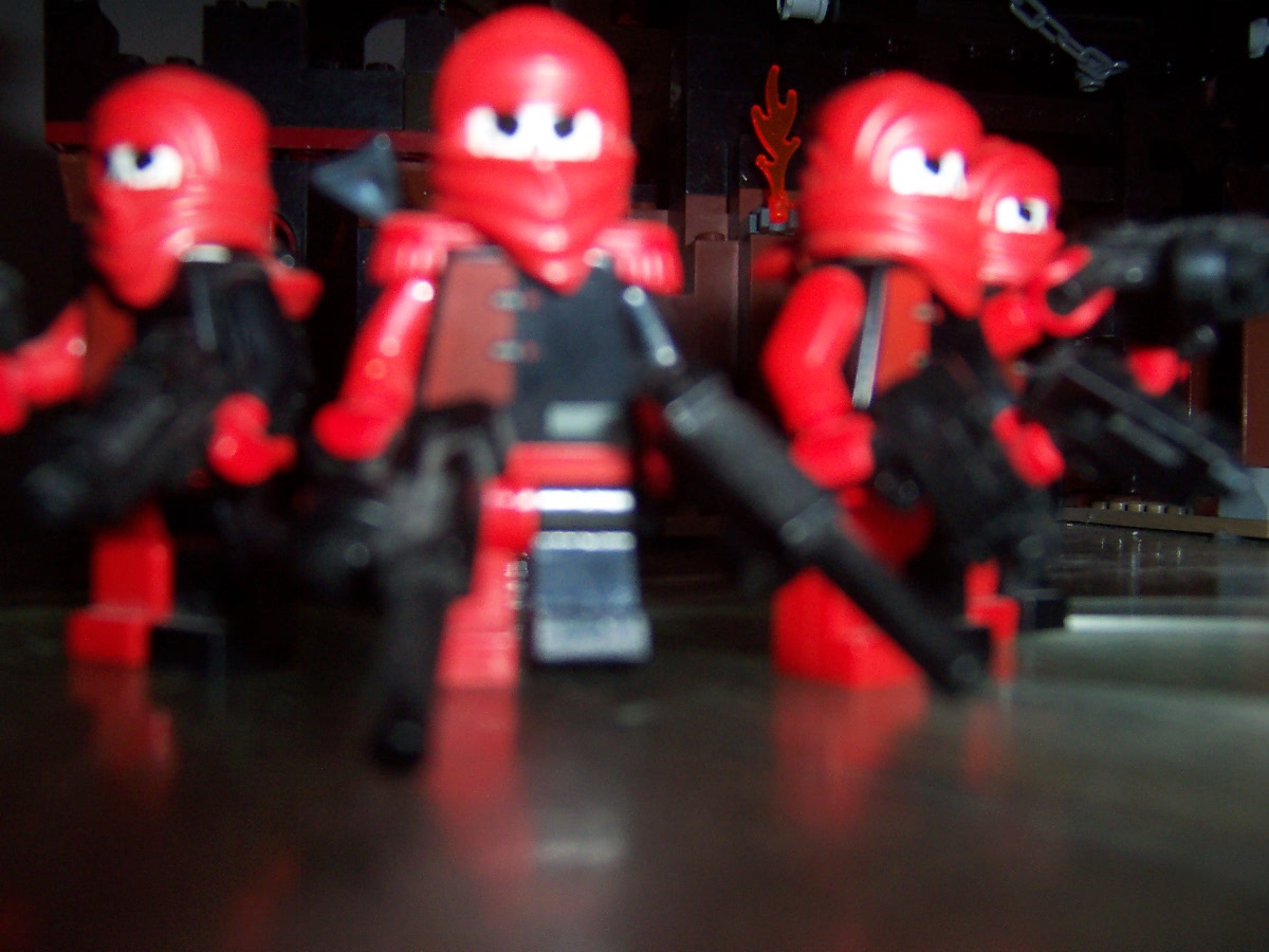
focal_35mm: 36
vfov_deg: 39.7
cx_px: 634
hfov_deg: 51.4
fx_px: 1320
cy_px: 476
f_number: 2.8
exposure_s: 1/60
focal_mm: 5.6
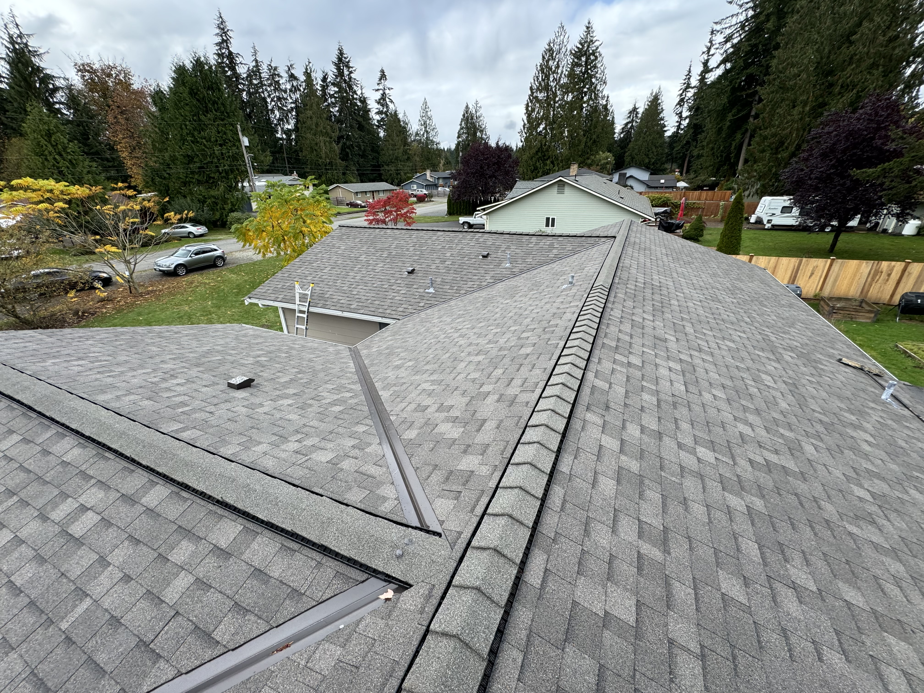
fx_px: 374
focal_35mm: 14
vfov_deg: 85.7
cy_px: 346
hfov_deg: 102.1
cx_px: 462
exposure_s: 1/233
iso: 40
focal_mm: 2.22
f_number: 2.2
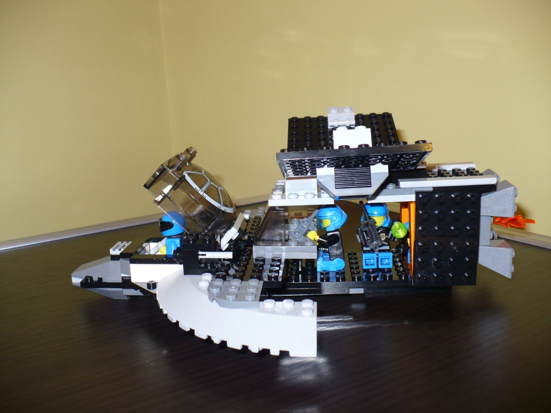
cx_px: 276
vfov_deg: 38.7
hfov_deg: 50.1
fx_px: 589
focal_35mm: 37
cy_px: 206
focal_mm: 6.1
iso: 100
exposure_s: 1/30
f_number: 2.8
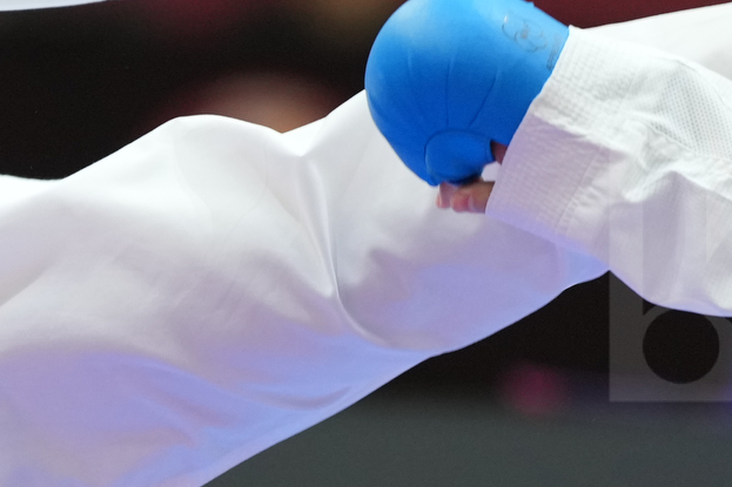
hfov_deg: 2.6
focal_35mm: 803
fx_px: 16322
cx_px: 257
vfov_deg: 1.7
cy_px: 272
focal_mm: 200
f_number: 2.8
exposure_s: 1/1000
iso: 1600
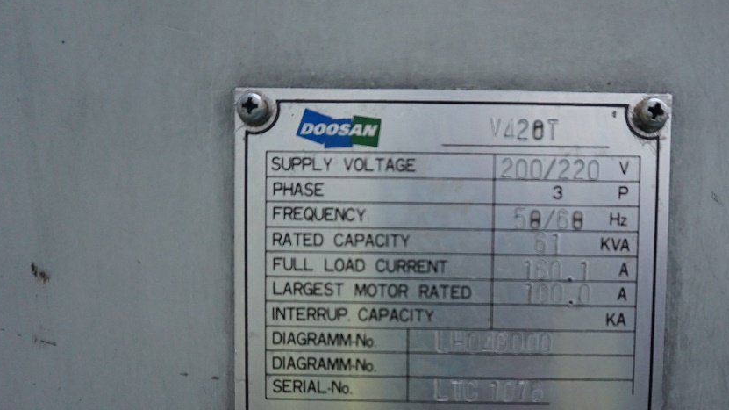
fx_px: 599
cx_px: 437
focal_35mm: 31
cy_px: 281
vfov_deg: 37.2
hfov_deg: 62.1
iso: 1600
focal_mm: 16
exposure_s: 1/160
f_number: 4
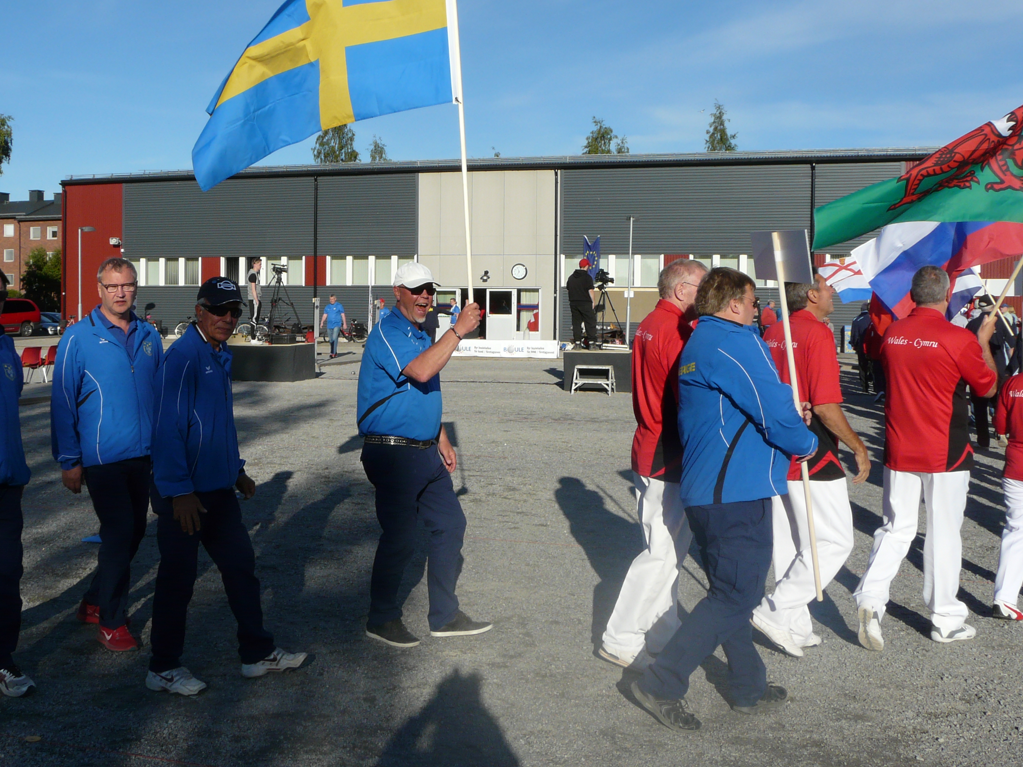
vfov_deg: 37.6
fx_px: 1123
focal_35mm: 38
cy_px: 325
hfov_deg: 48.8
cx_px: 430
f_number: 5
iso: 100
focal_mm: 5.2
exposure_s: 1/800
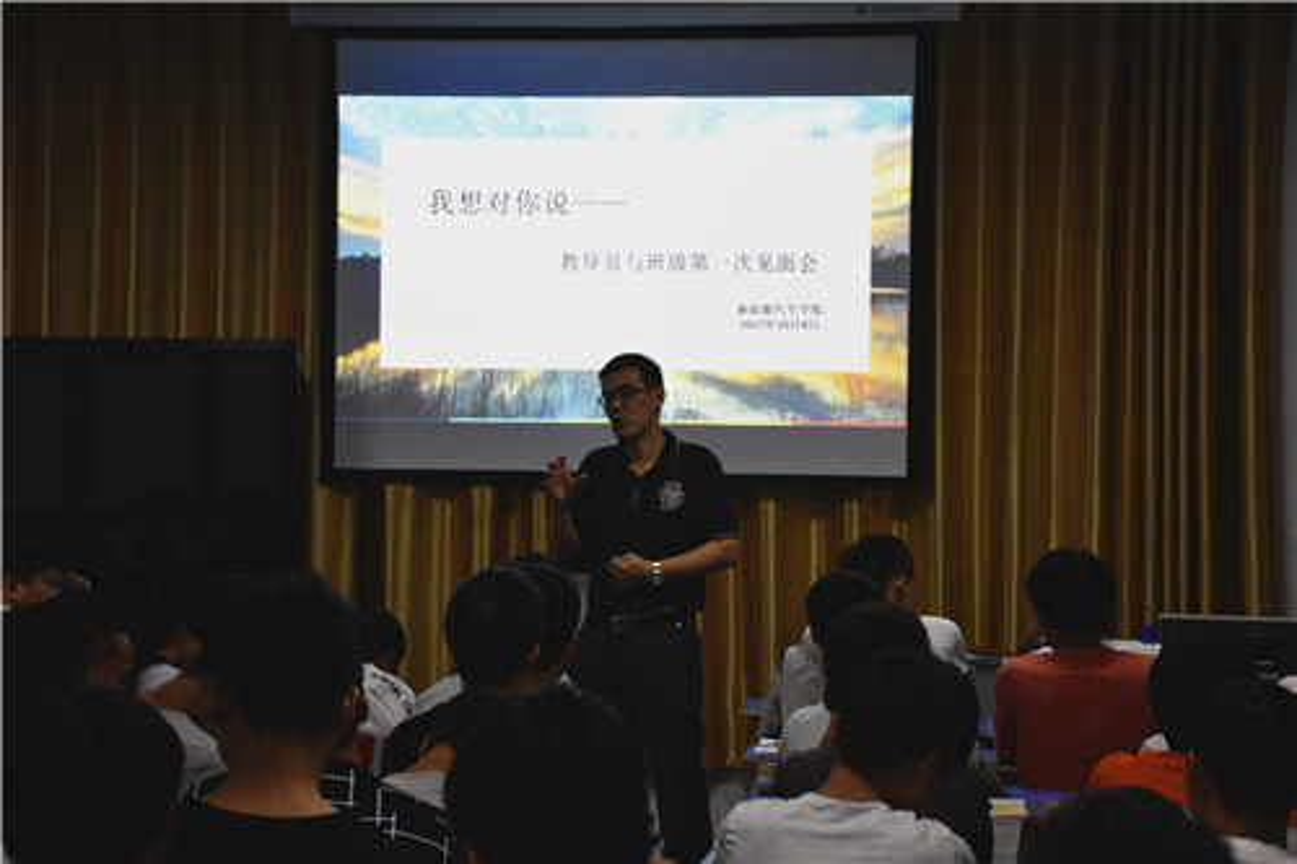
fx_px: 2809
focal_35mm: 78
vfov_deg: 17.5
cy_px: 432
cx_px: 648
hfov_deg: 26.0
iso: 1600
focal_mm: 52
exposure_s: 1/80
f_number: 4.8
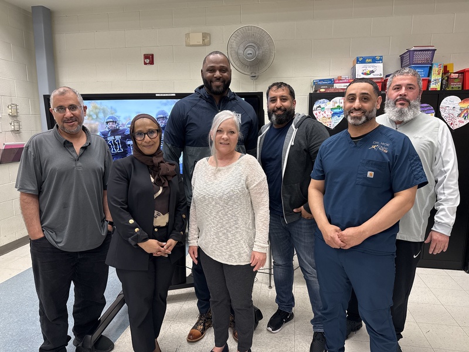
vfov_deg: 56.8
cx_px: 234
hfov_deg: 71.6
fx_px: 325
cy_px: 176
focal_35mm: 24
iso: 250
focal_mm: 6.76
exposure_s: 1/60
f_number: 1.78
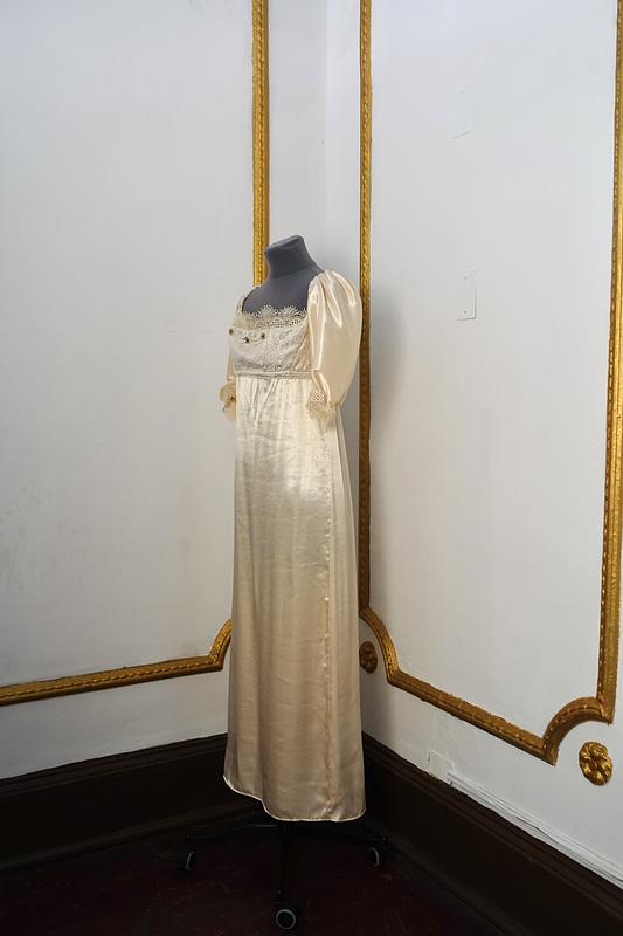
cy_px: 468
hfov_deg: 36.9
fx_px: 935
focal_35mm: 36
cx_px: 312
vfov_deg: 53.1
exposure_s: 1/160
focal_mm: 36
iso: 2000
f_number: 5
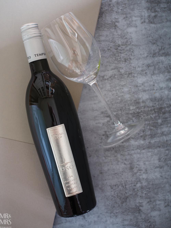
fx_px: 329
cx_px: 86
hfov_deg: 29.1
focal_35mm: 50
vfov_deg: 38.2
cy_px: 114
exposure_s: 1/20
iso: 250
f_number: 2.5
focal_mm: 25
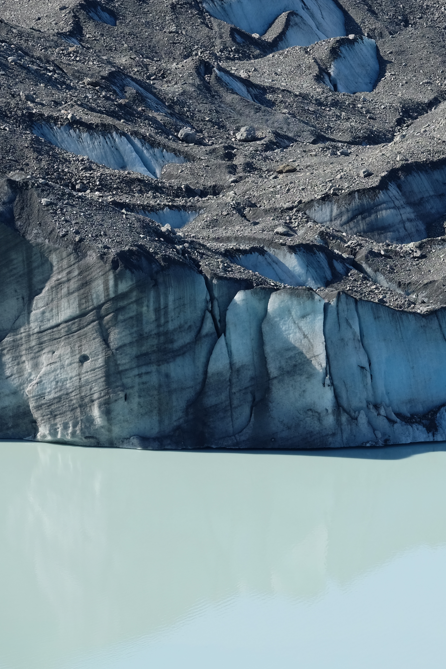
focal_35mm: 321
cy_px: 334
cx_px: 399
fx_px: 5965
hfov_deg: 4.3
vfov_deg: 6.4
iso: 200
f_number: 6.4
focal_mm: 134.4
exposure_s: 1/450
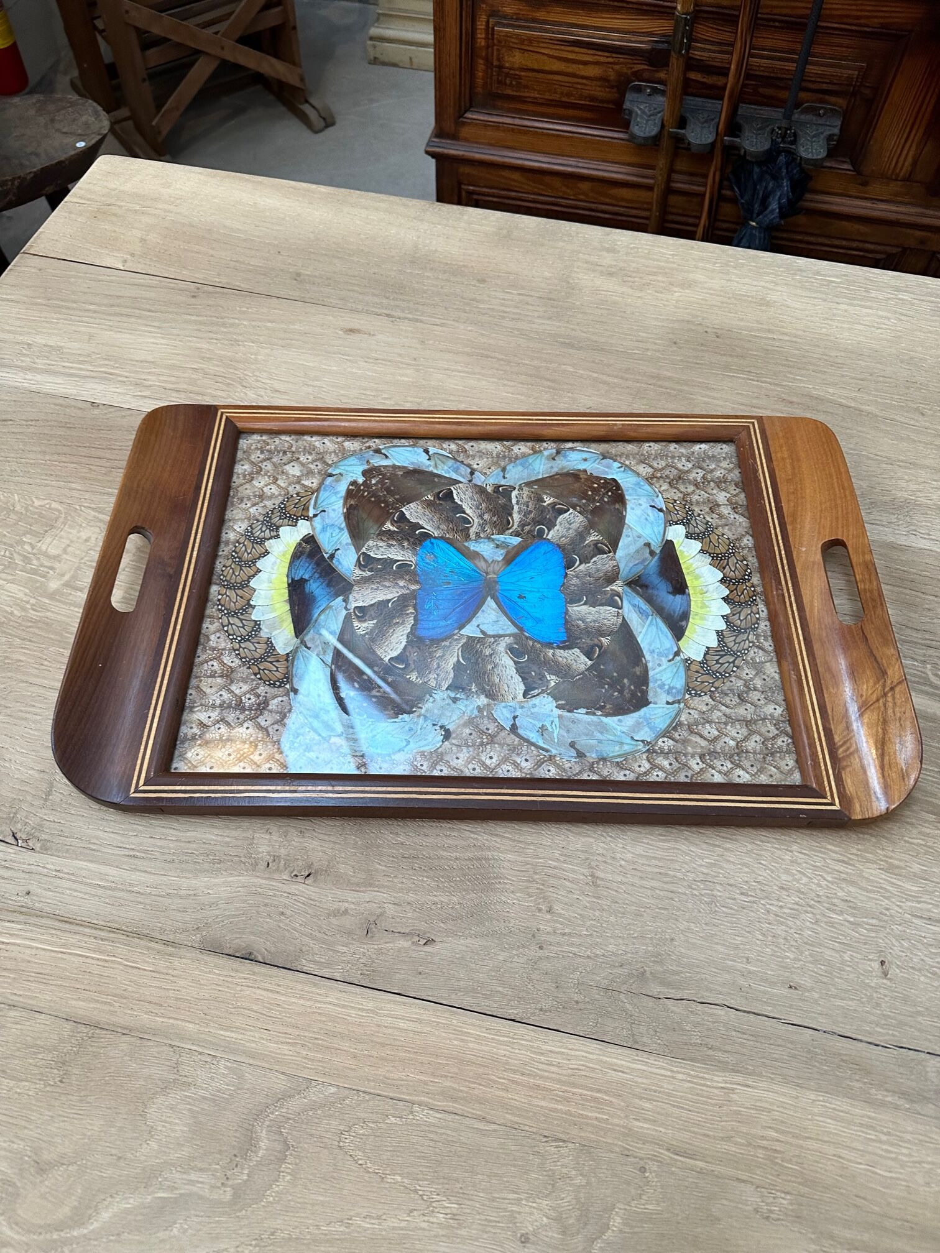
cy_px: 626
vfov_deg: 71.6
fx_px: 869
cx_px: 470
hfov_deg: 56.8
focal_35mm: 24
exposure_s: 1/100
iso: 200
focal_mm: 6.86
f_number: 1.78
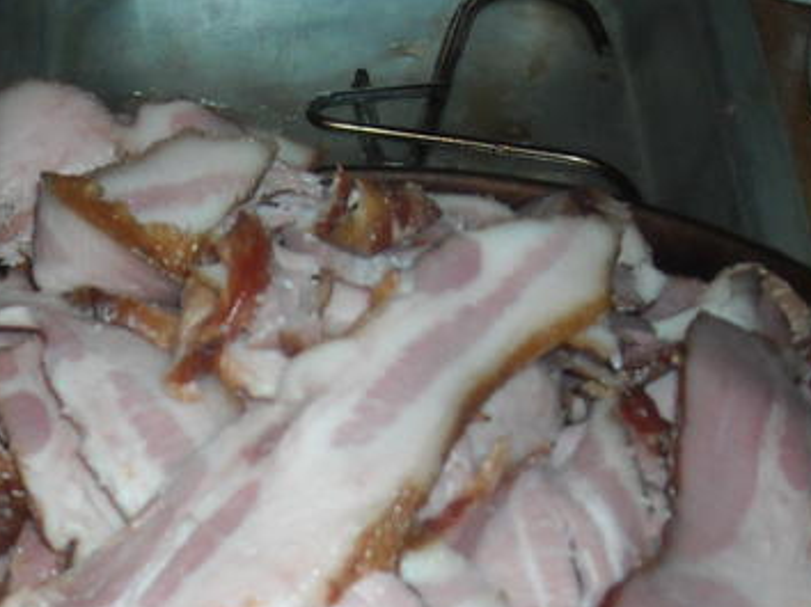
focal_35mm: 89
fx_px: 2084
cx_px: 151
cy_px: 677
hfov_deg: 21.7
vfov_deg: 16.1
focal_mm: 5.7
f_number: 2.8
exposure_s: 1/60
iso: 200
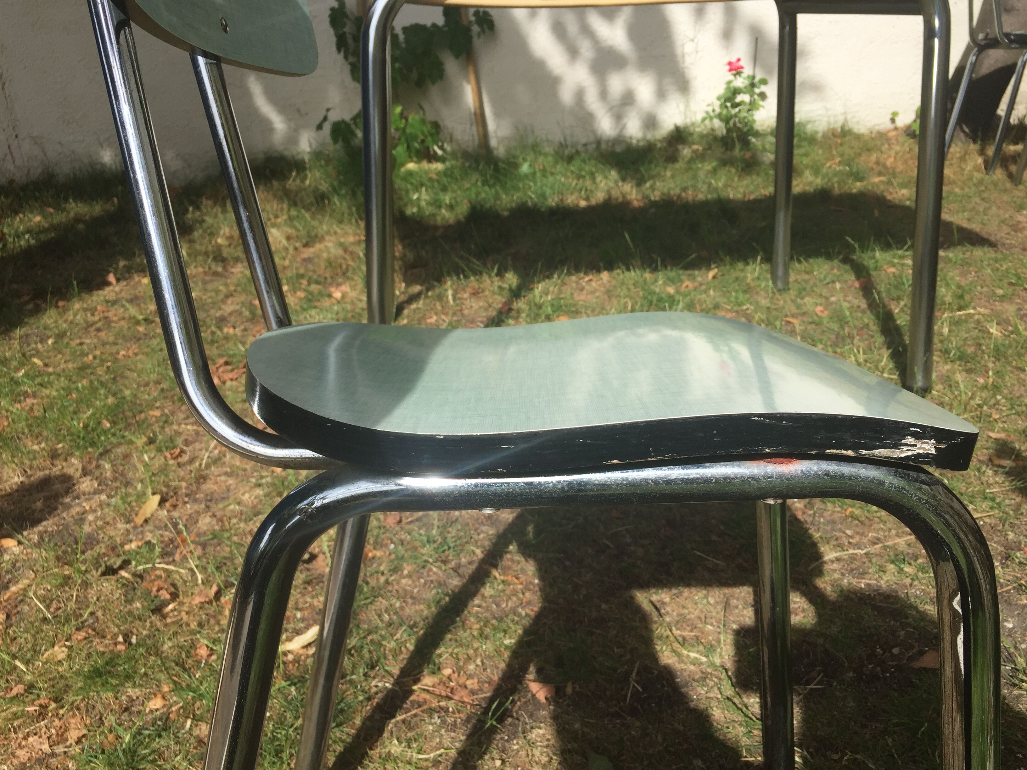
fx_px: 860
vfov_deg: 48.2
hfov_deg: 61.7
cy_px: 385
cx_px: 514
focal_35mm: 29
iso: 32
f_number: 2.2
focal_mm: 4.15
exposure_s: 1/1412
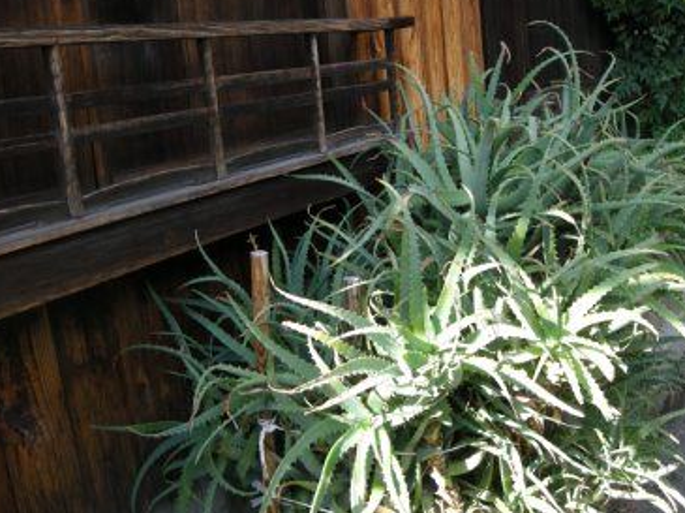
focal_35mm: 43
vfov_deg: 33.5
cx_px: 396
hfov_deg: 43.8
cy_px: 212
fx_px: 850
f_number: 2.8
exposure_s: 1/110
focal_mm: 5.7
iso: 50
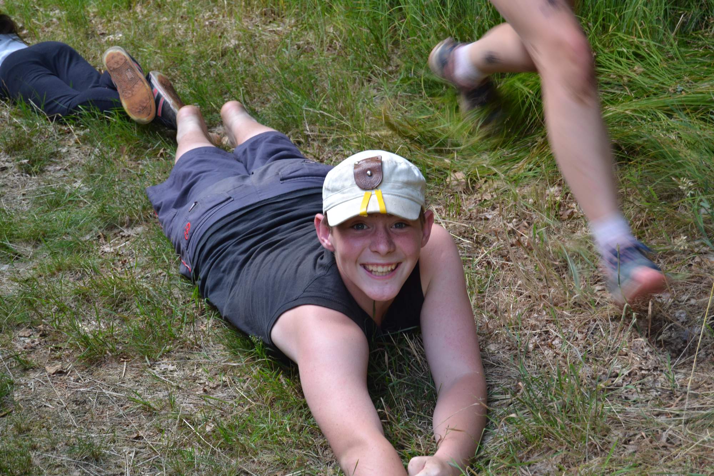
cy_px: 238
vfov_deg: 16.6
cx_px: 357
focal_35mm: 82
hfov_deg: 24.6
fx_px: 1636
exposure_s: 1/100
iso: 400
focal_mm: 55
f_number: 5.6
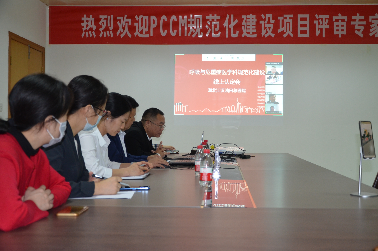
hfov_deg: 41.2
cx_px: 189
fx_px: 503
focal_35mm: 48
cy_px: 126
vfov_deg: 28.0
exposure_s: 1/60
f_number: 4.2
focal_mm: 32
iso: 1000
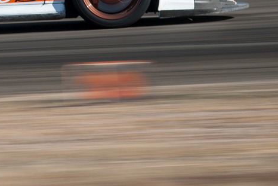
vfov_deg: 2.7
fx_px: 3893
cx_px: -96
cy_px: -93
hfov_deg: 4.1
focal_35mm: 504
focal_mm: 145
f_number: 11
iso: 100
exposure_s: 1/80
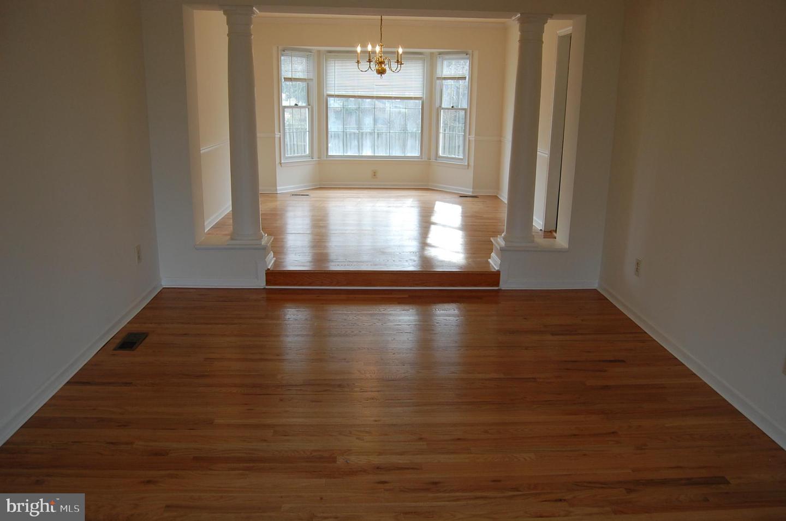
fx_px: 589
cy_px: 260
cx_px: 393
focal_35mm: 27
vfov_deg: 47.8
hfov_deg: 67.5
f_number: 4.5
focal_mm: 18
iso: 400
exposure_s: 1/80
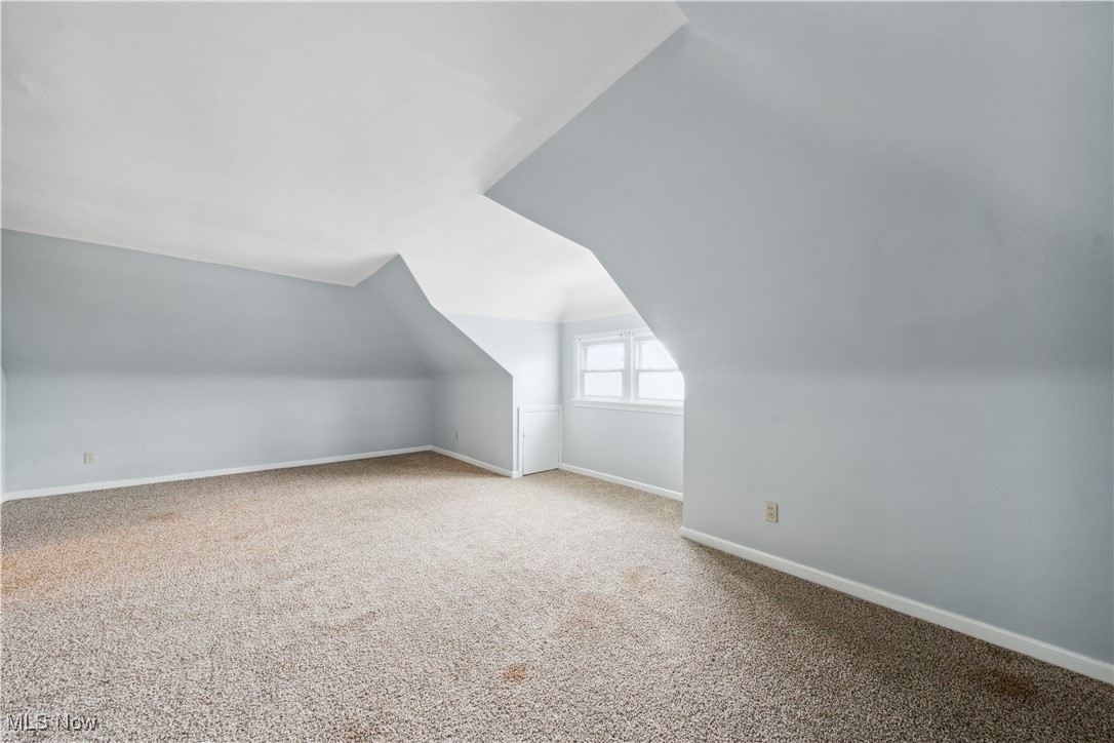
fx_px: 371
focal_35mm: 12
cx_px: 557
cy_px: 372
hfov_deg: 112.6
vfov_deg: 90.0
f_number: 8
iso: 1000
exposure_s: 1/2.5
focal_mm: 12
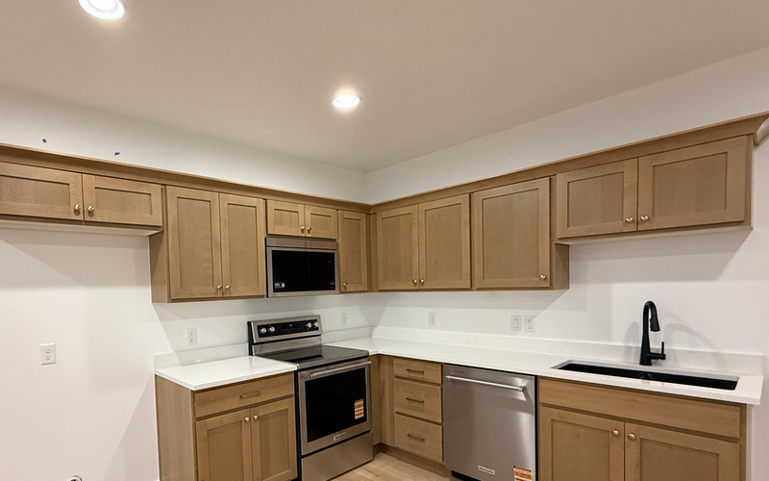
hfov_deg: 86.7
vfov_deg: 61.3
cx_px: 300
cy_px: 303
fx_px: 398
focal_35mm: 19
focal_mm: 2.22
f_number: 2.2
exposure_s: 1/60
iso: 250
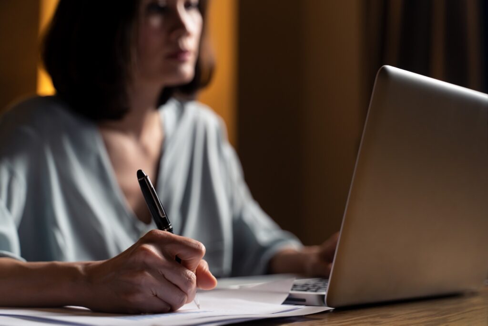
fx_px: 705
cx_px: 244
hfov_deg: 38.2
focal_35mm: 52
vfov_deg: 26.0
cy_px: 163
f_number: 2.8
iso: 800
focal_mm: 52
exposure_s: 1/40
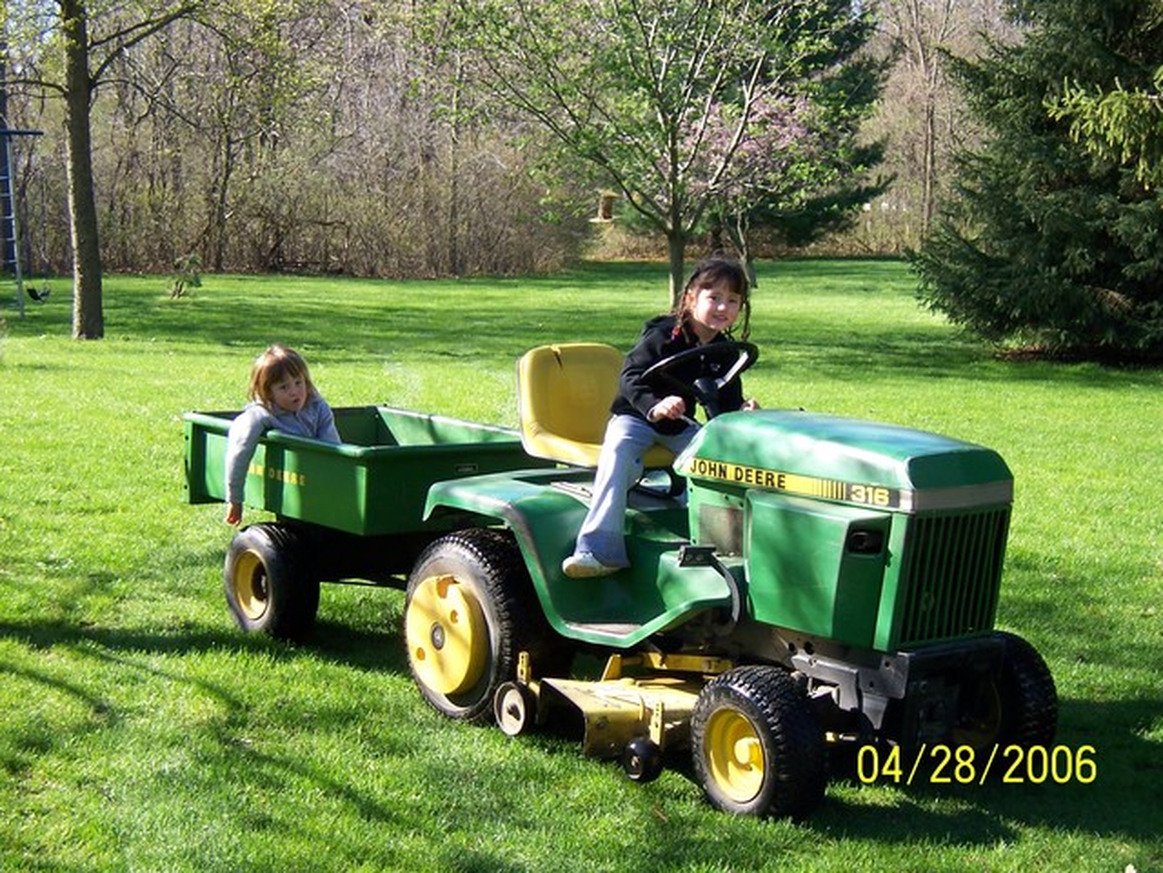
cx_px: 582
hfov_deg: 29.4
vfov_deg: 22.3
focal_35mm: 66
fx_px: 2217
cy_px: 436
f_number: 4
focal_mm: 11
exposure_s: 1/180
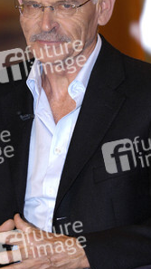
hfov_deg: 5.1
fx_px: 1687
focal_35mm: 237
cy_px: 107
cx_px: 66
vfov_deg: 9.1
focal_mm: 112
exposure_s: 1/125
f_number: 4
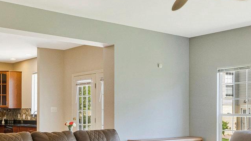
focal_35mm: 54
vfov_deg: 21.9
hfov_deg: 38.5
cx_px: 139
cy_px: 114
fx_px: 359
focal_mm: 16
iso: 1250
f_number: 7.1
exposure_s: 1/50
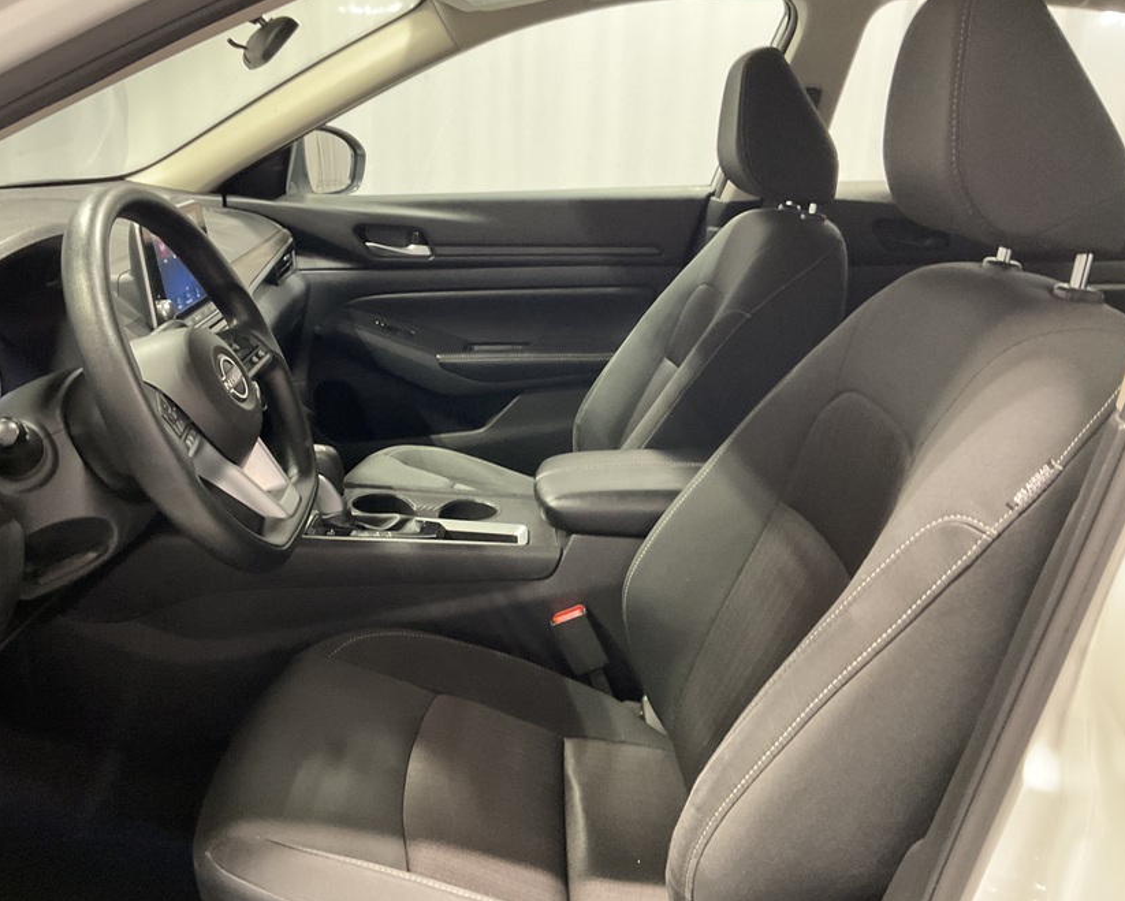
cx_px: 500
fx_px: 1099
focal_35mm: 33
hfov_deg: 54.1
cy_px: 433
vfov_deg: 44.6
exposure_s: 1/33
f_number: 1.8
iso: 320
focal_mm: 3
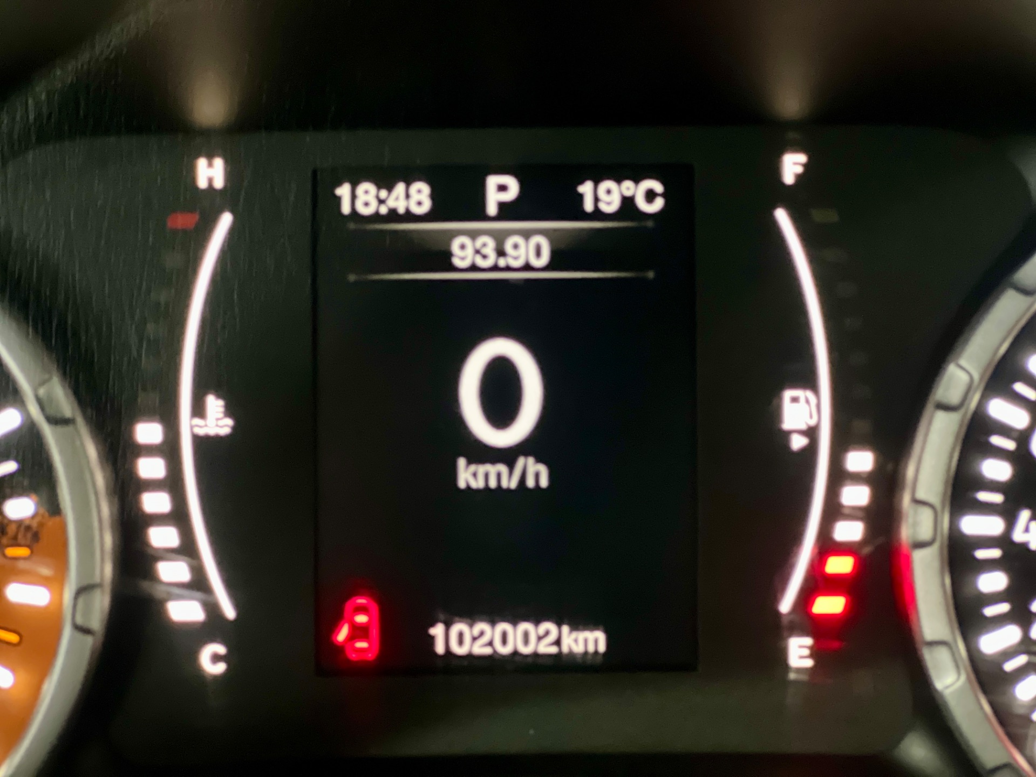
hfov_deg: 25.3
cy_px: 388
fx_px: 2304
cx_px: 518
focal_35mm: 77
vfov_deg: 19.1
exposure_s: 1/14
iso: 800
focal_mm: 9
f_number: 2.8
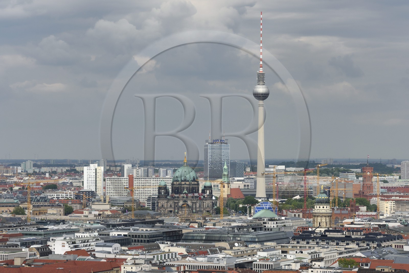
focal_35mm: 105
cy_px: 136
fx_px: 1193
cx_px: 204
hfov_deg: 19.5
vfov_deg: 13.0
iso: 200
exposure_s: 1/400
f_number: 9
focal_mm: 105
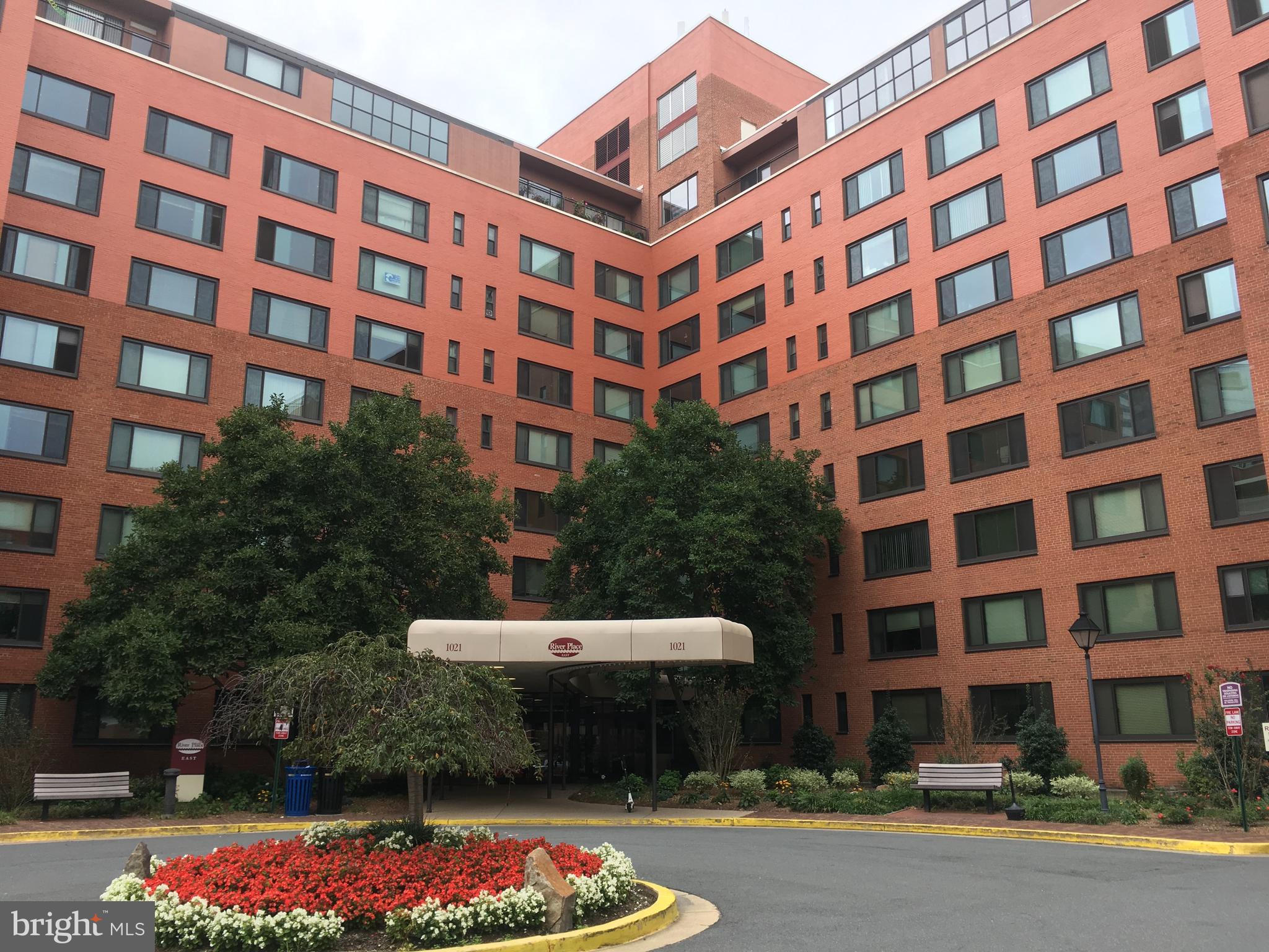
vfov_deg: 48.2
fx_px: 1063
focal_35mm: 29
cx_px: 634
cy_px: 476
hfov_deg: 61.7
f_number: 2.2
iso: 25
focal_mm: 4.15
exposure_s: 1/246
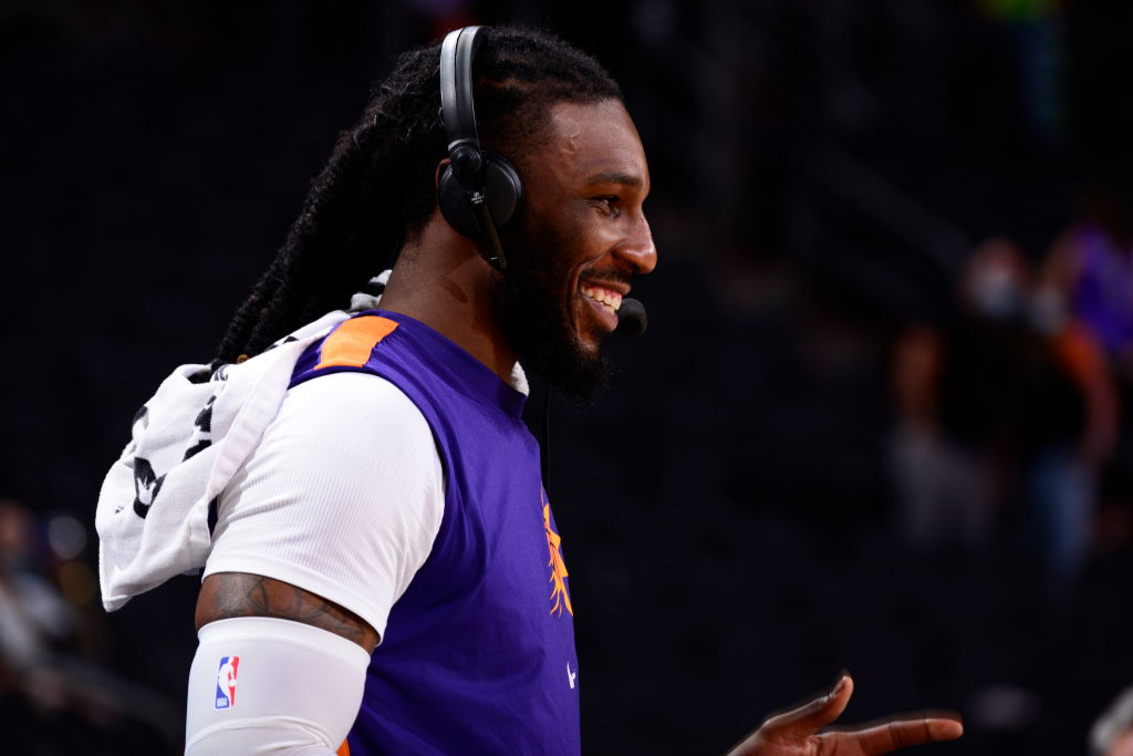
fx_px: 10072
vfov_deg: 4.3
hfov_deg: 6.4
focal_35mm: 320
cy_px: 378
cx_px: 566
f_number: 6.3
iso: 500
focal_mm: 320
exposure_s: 1/250
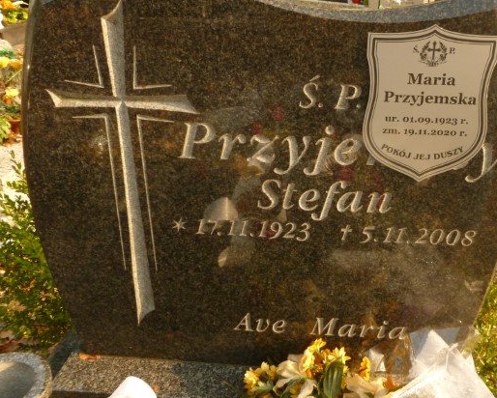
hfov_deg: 52.4
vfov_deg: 43.3
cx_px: 305
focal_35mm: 34
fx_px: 500
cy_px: 172
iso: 200
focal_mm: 5
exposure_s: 1/200
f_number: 3.3
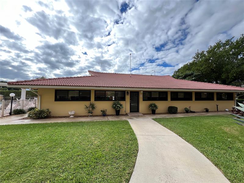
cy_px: 92
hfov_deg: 106.2
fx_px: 92
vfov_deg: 89.9
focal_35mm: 13
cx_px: 122
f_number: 1.8
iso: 32
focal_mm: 1.57
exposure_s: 1/518
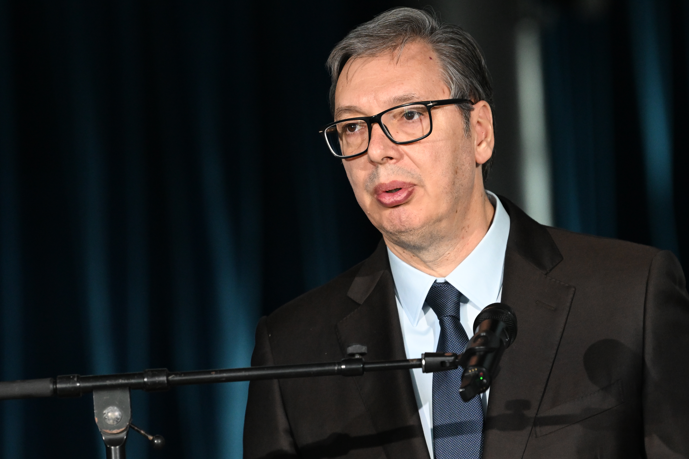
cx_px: 343
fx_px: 5797
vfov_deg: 4.5
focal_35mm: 303
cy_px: 231
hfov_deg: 6.8
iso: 3200
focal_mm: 200
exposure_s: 1/320
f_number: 4
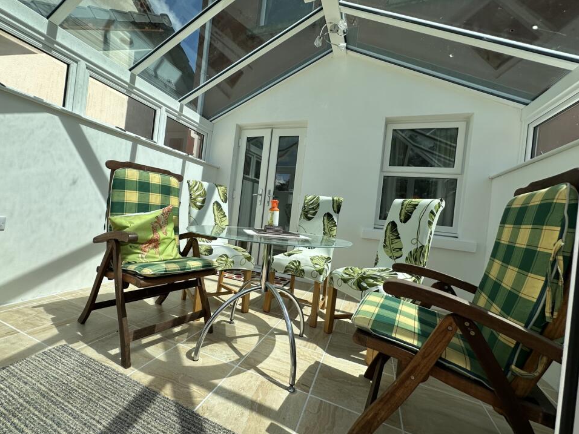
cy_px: 212
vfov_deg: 81.7
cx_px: 270
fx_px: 251
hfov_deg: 98.0
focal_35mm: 15
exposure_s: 1/1435
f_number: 2.2
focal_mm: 2.22
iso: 50
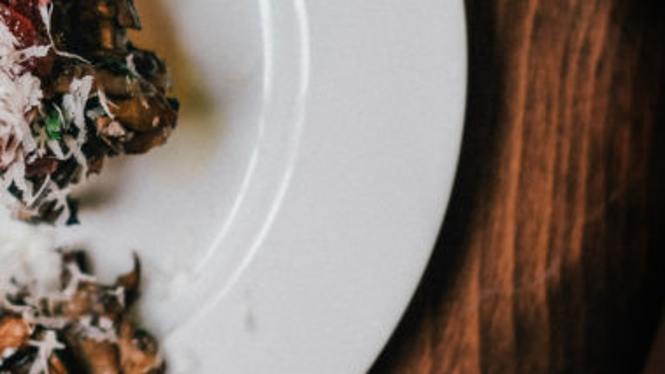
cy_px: 80
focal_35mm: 150
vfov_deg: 8.1
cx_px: -44
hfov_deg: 14.1
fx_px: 2644
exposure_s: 1/125
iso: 320
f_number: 2
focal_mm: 35
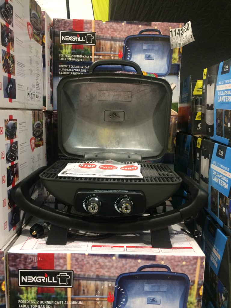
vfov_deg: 61.7
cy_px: 154
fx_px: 258
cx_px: 116
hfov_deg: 48.2
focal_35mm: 29
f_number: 2.2
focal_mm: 4.15
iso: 160
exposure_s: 1/30
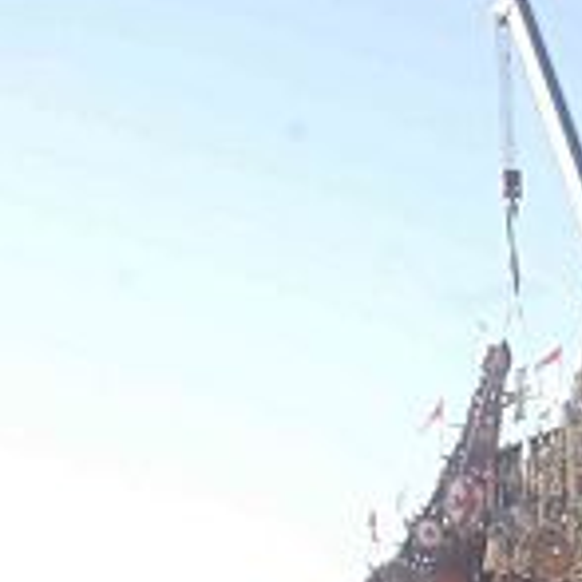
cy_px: 915
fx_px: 2948
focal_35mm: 155
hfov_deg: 11.3
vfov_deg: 10.8
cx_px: 420
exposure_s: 1/750
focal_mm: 38
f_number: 5
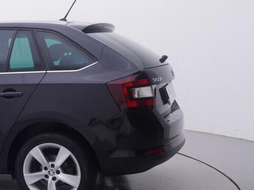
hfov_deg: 27.4
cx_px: -38
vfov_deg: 23.1
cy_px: 107
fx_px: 465
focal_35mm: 63
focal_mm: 15
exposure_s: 1/80
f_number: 5
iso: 200
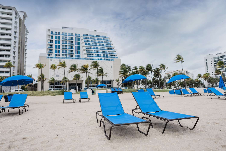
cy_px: 76
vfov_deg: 53.1
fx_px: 151
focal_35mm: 24
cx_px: 113
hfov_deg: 73.7
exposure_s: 1/6400
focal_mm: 24
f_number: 1.6
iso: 100
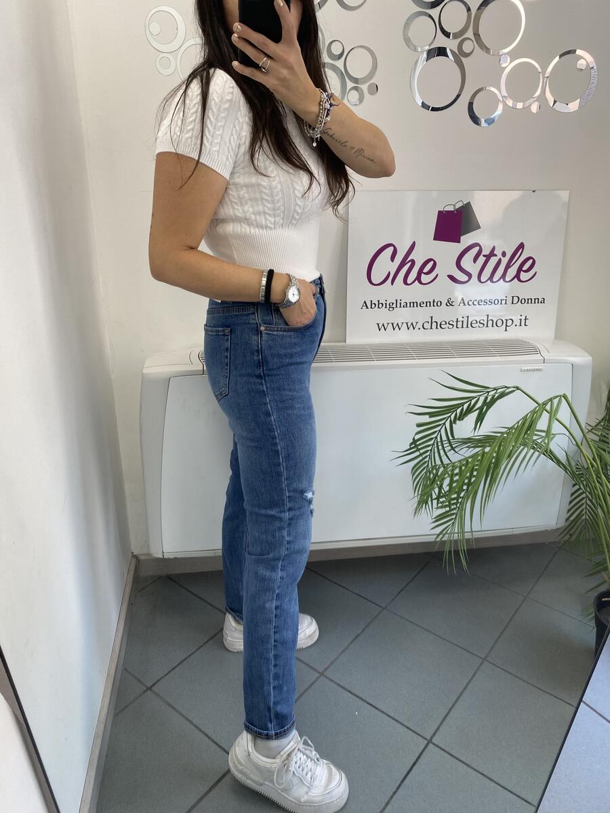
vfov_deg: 67.3
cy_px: 406
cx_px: 305
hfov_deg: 53.1
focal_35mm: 26
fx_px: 611
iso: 100
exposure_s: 1/121
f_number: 1.8
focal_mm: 4.25
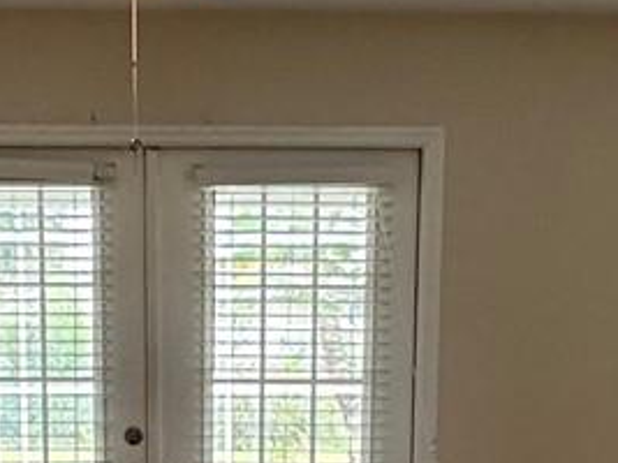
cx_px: 199
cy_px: 620
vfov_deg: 16.5
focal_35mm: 84
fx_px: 1499
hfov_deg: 23.2
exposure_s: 1/60
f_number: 2.2
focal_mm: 2.22
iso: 200
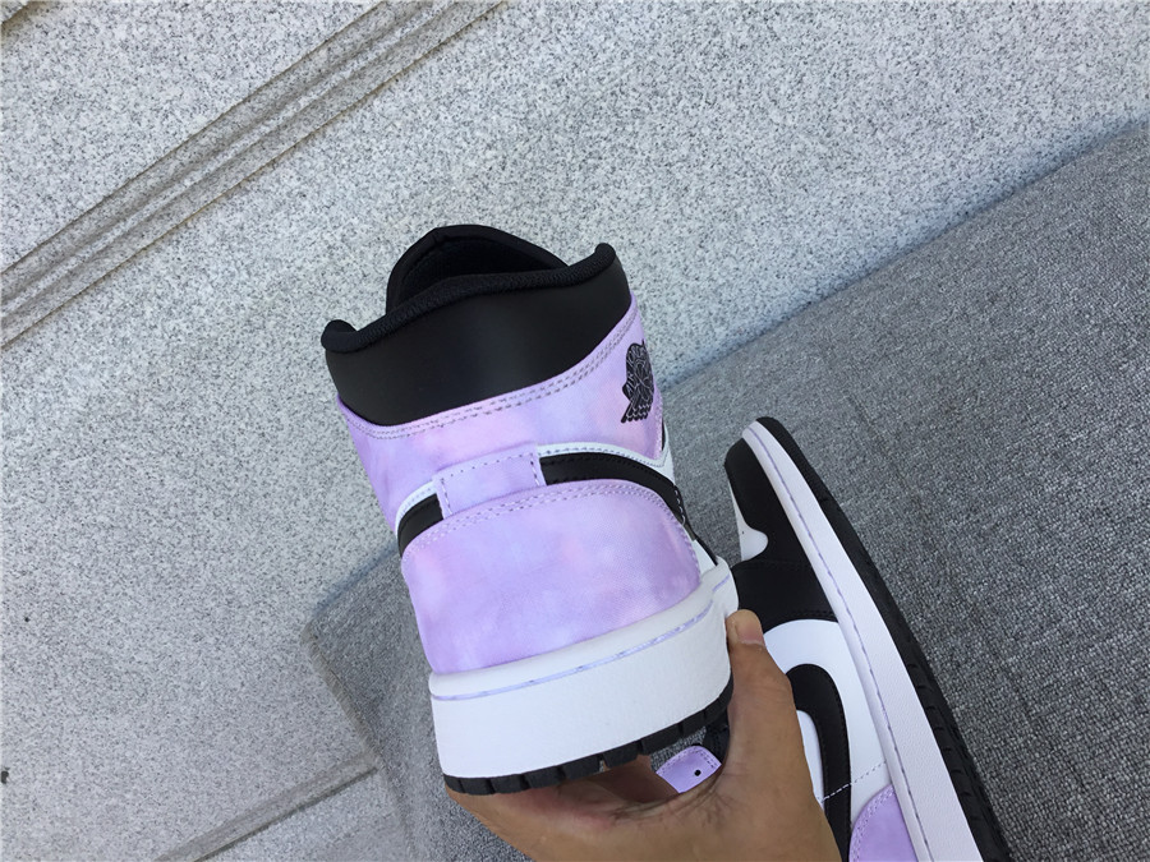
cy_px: 431
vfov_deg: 45.4
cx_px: 575
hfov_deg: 58.4
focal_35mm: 31
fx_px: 1030
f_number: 2.4
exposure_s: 1/230
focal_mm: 3.3
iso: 25
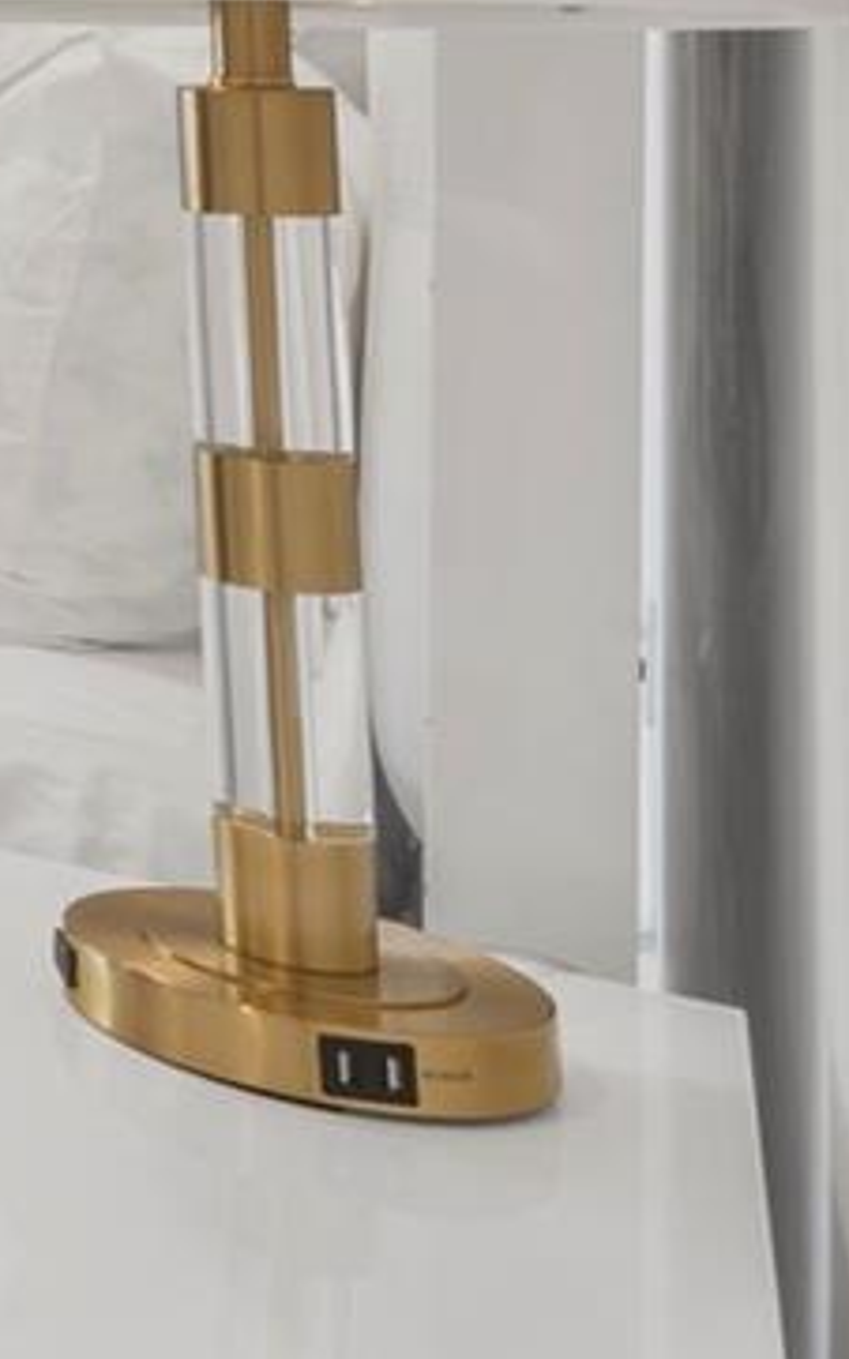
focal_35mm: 63
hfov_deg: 10.8
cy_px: 255
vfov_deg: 31.6
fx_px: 2334
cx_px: -1837
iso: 100
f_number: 16
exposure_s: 2.5
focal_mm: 14
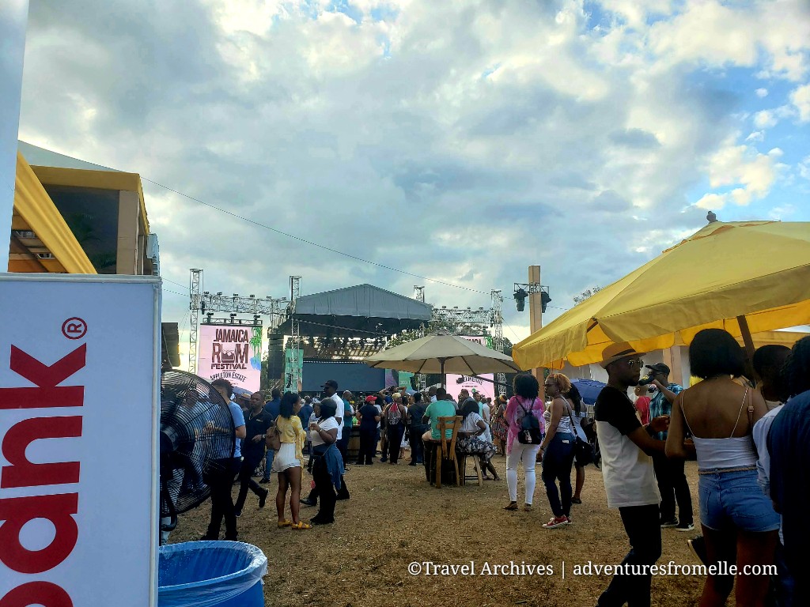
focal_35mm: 26
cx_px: 405
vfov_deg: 53.1
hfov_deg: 67.3
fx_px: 608
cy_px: 304
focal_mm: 4.3
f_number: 2.4
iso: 50
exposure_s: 1/712
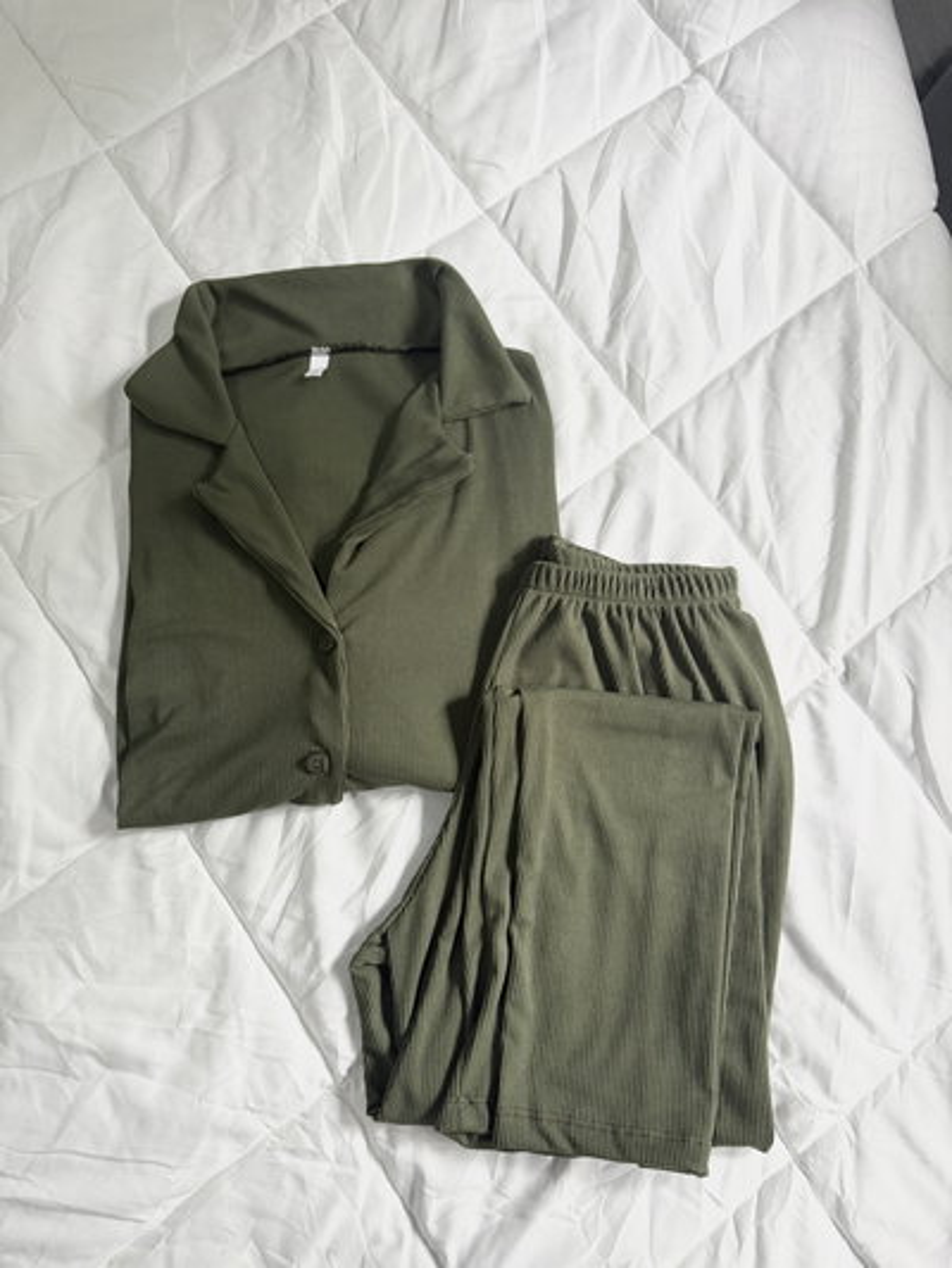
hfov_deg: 56.8
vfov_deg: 71.6
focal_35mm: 24
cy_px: 634
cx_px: 476
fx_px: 880
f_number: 1.78
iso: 320
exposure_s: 1/60
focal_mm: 6.76
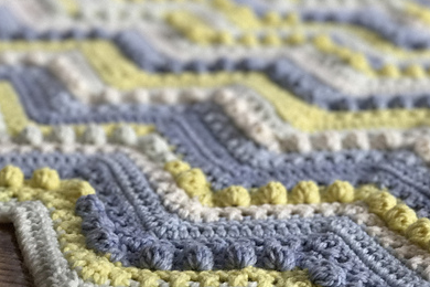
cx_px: 248
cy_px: 199
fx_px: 908
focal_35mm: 76
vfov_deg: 17.9
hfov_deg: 26.6
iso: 250
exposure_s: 1/60
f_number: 2.8
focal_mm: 6.6
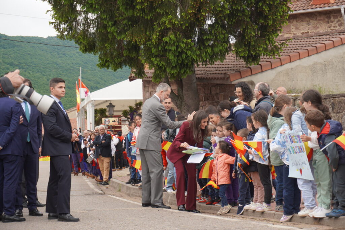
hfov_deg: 27.0
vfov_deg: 18.2
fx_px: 719
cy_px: 115
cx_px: 172
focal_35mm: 75
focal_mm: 50
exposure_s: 1/160
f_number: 5.6
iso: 160
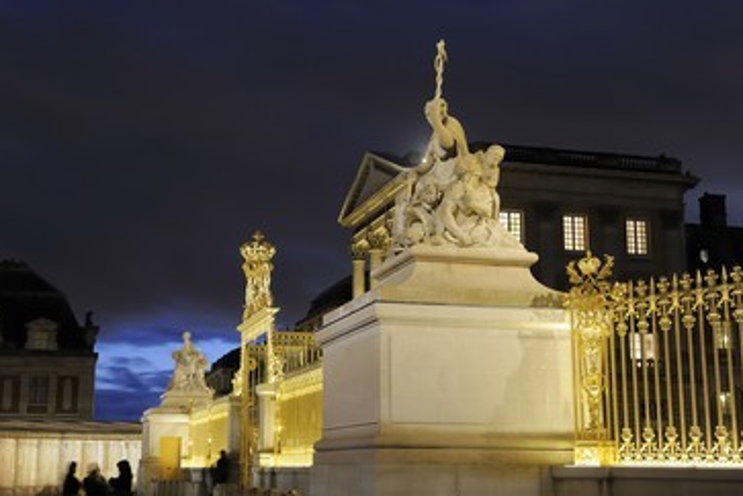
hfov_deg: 38.2
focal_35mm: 52
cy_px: 262
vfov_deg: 26.0
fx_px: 1073
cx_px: 356
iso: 400
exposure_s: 2.5
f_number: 8
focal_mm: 45
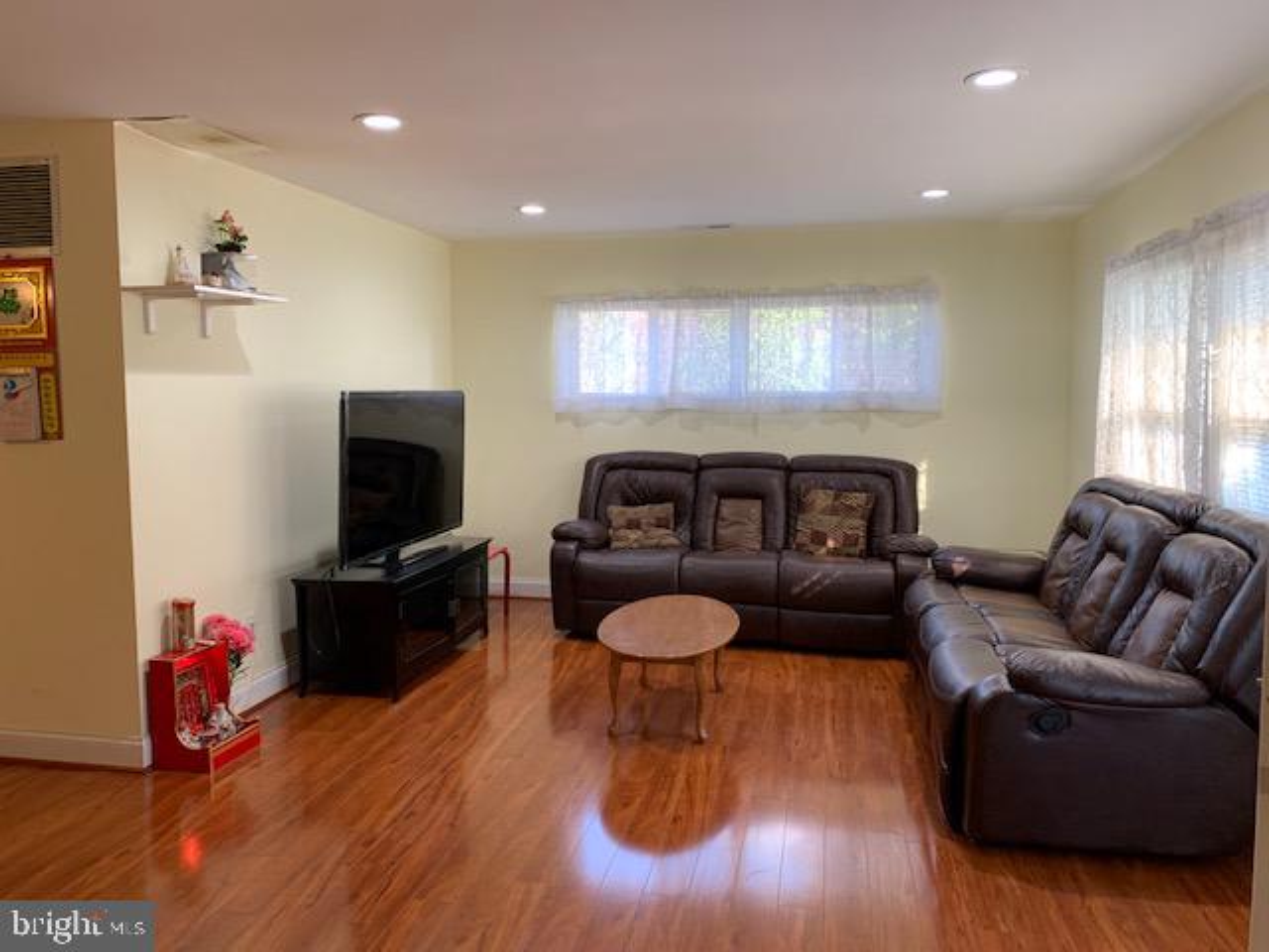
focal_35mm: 26
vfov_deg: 53.1
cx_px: 634
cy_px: 476
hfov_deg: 67.3
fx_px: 953
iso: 100
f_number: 1.8
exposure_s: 1/60
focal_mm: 4.25
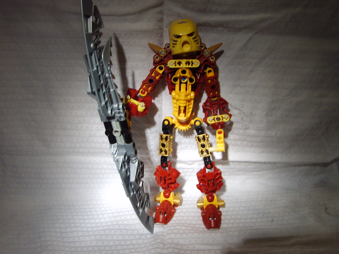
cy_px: 127
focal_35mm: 36
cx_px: 165
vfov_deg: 39.7
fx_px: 353
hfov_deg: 51.3
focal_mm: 5.8
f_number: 2.8
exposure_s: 1/30
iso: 93
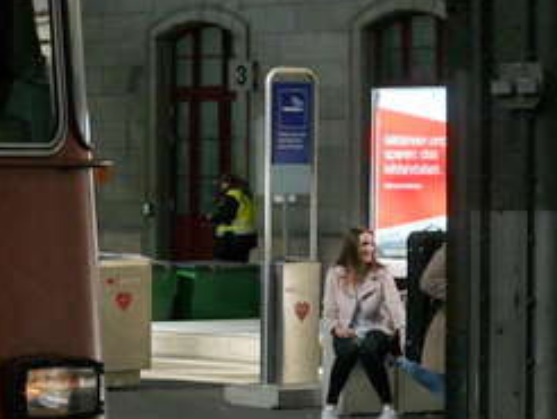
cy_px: 161
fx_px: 3141
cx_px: -602
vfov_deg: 7.6
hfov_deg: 9.4
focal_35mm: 195
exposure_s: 1/160
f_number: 5.6
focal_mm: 20
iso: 160
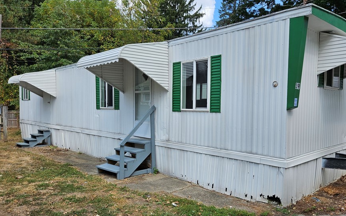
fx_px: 273
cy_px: 121
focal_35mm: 29
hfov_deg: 64.6
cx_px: 185
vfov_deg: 43.1
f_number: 1.8
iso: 32
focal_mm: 5.4
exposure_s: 1/1402
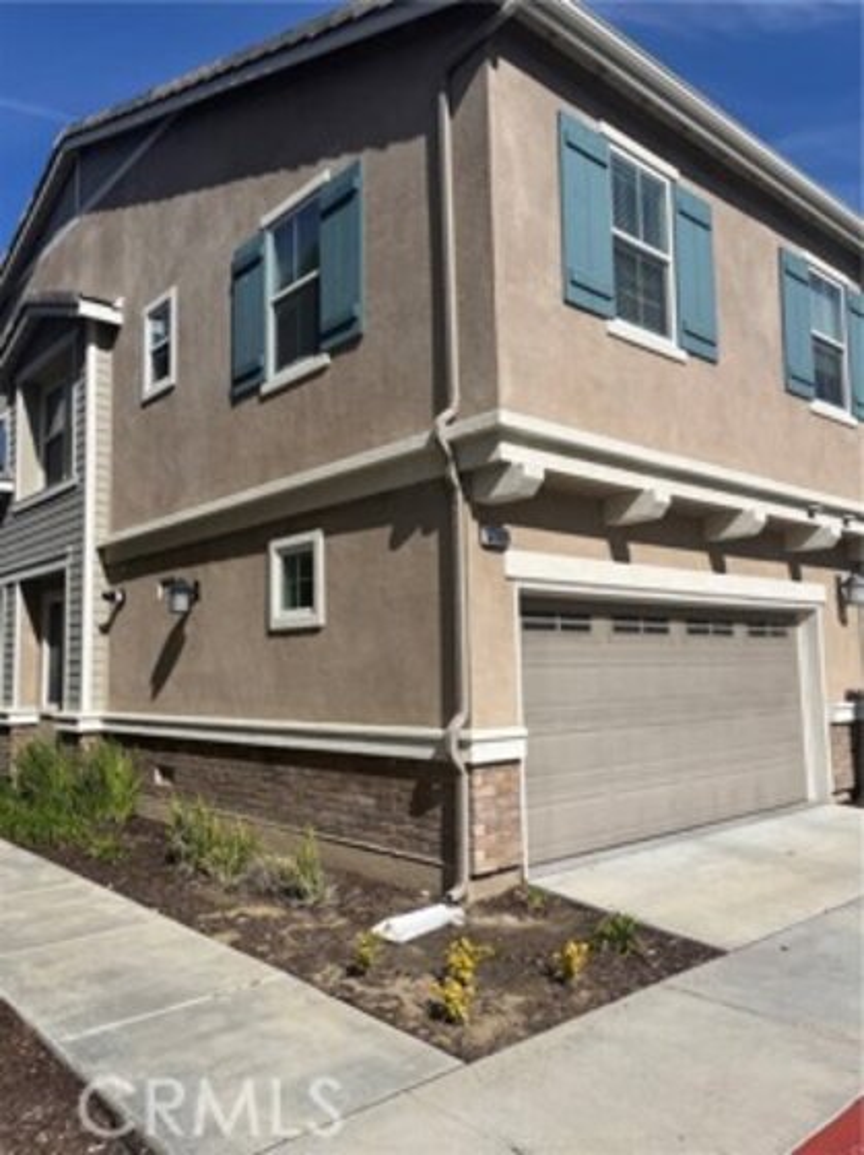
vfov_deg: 67.3
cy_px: 578
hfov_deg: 53.0
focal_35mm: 26
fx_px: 867
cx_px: 432
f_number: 1.6
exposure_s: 1/6173
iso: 50
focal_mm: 5.1
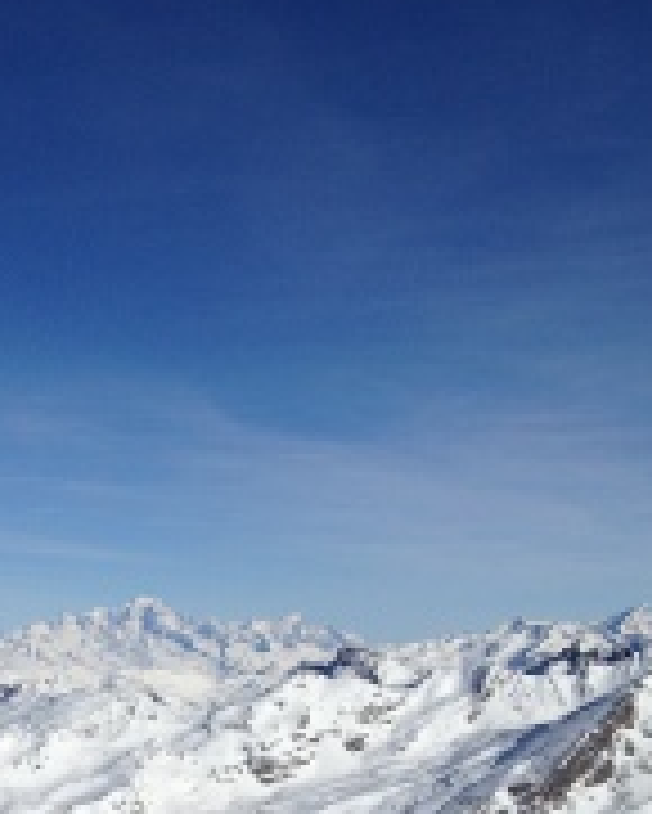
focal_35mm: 68
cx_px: 130
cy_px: 769
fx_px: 1639
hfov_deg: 22.2
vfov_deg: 26.7
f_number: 2.4
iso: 64
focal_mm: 4.28
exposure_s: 1/6944
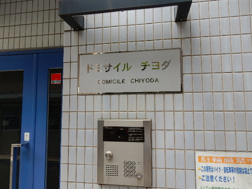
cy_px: 94
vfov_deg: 54.9
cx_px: 126
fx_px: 182
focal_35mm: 25
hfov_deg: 69.4
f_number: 3.7
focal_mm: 4.5
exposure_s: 1/50
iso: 125
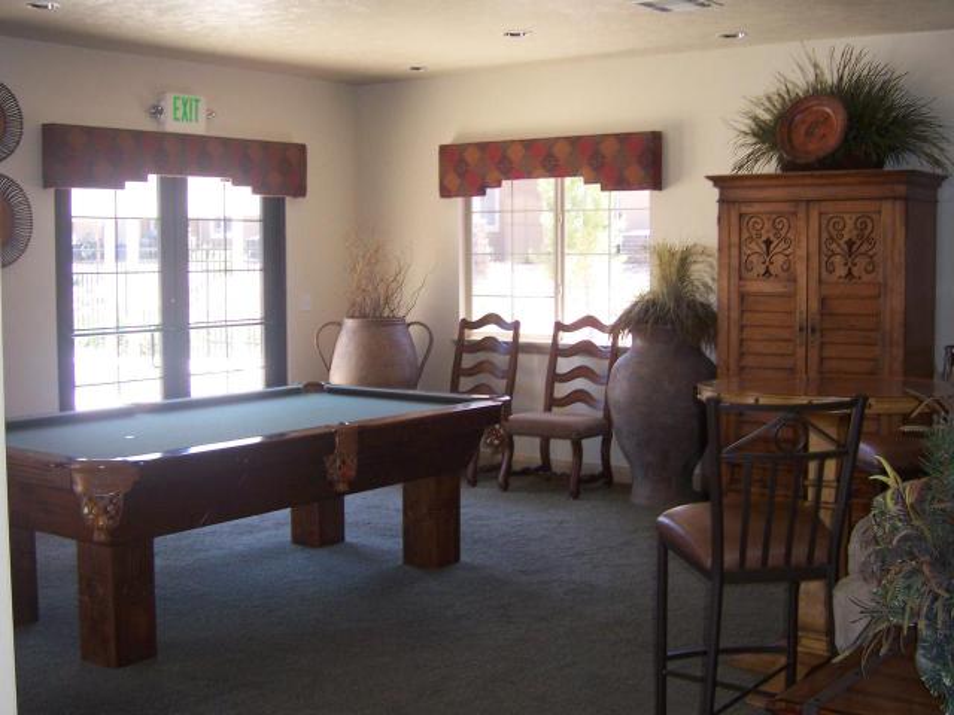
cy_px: 358
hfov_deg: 42.9
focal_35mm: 44
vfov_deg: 32.9
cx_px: 477
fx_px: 1213
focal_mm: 7.3
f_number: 3.3
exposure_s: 1/60
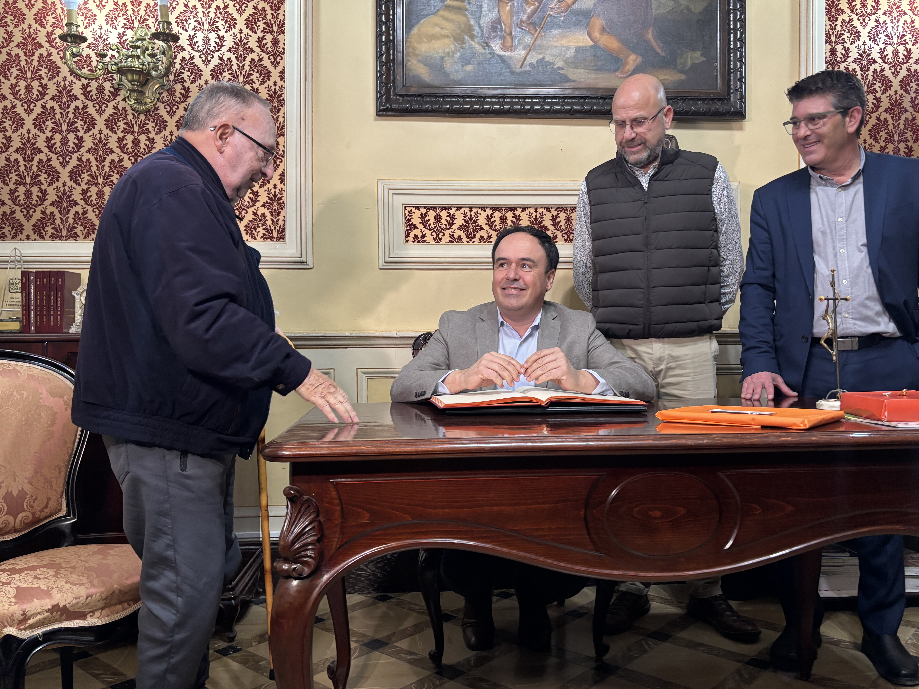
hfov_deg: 61.7
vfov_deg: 48.2
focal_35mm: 29
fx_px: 770
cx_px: 464
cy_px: 321
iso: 200
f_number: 1.6
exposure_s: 1/60
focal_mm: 5.96
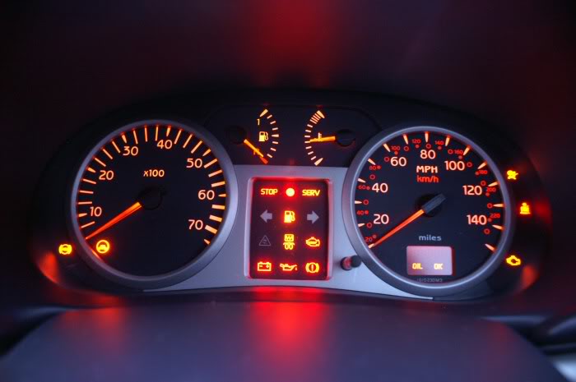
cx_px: 288
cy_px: 191
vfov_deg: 47.8
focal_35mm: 27
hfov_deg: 67.4
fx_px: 431
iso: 800
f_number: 3.5
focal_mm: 18
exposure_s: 1/5
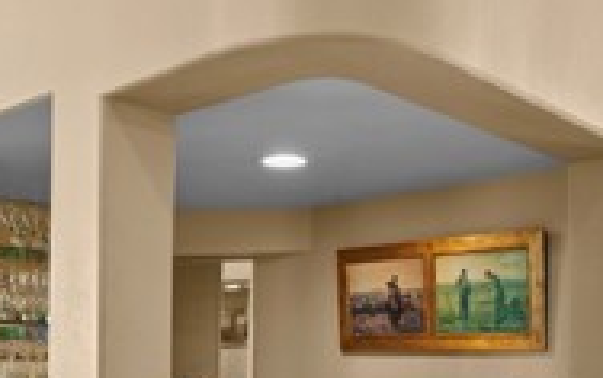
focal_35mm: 52
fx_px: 856
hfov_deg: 38.8
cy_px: 364
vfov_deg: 24.0
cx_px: 295
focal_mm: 15
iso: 250
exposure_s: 1/2
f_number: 9
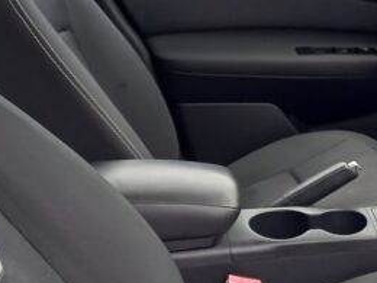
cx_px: 516
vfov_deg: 19.1
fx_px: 839
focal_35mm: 77
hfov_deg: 22.2
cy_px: 192
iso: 100
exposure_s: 1/50
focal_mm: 4.6
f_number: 2
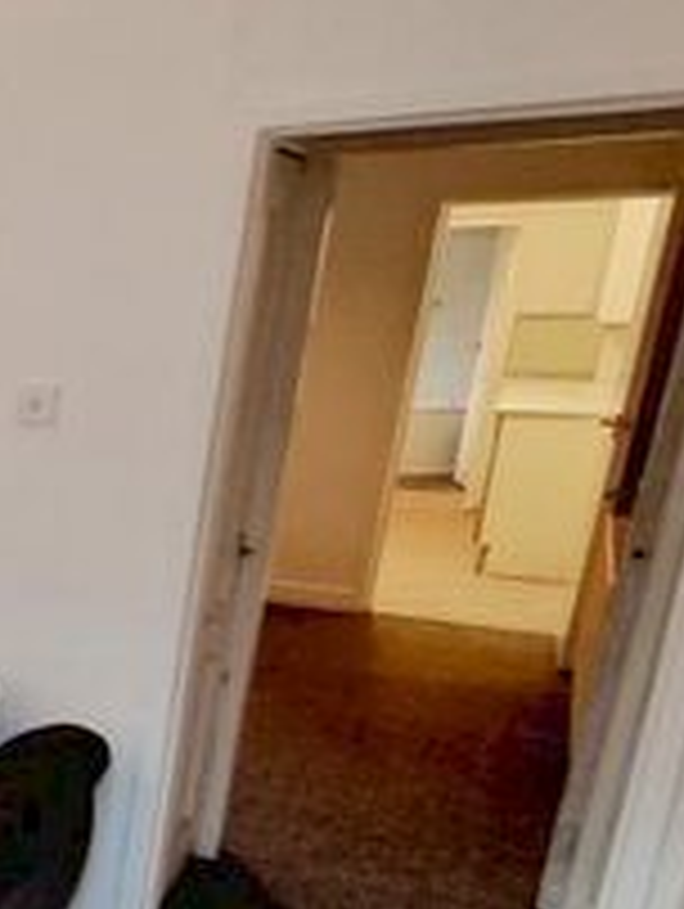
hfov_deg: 19.3
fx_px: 1183
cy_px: 659
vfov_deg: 41.0
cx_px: -675
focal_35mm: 45
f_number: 2.2
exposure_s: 1/50
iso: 320
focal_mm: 2.2
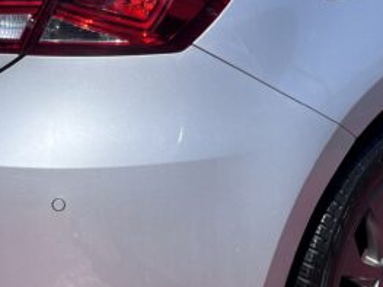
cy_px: 86
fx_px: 874
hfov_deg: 24.7
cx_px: 223
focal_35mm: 79
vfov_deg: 18.6
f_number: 1.6
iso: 50
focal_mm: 5.1
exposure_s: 1/4149
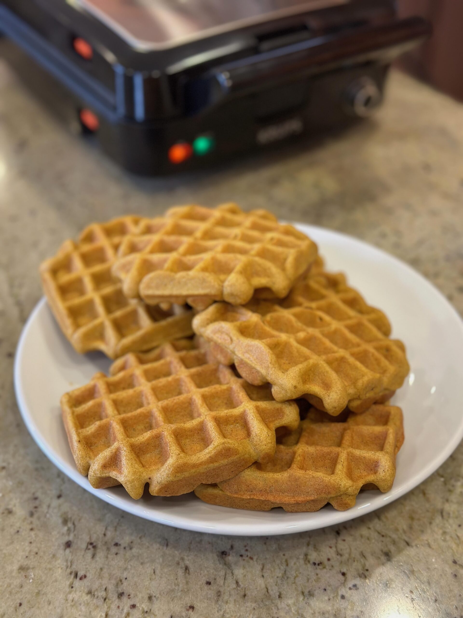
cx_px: 232
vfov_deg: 39.7
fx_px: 856
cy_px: 309
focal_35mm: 48
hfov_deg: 30.3
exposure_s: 1/60
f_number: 1.78
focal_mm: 6.86
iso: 200
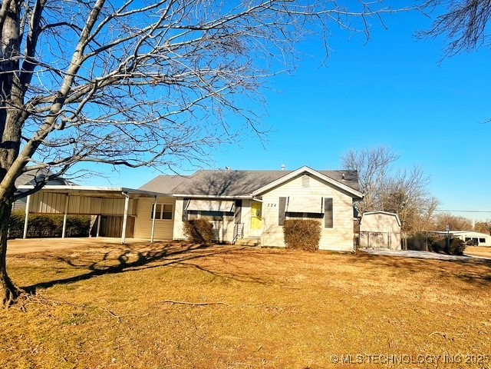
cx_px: 246
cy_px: 184
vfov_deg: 56.8
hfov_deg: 71.6
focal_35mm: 24
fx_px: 340
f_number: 1.78
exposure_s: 1/5848
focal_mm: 6.86
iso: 80
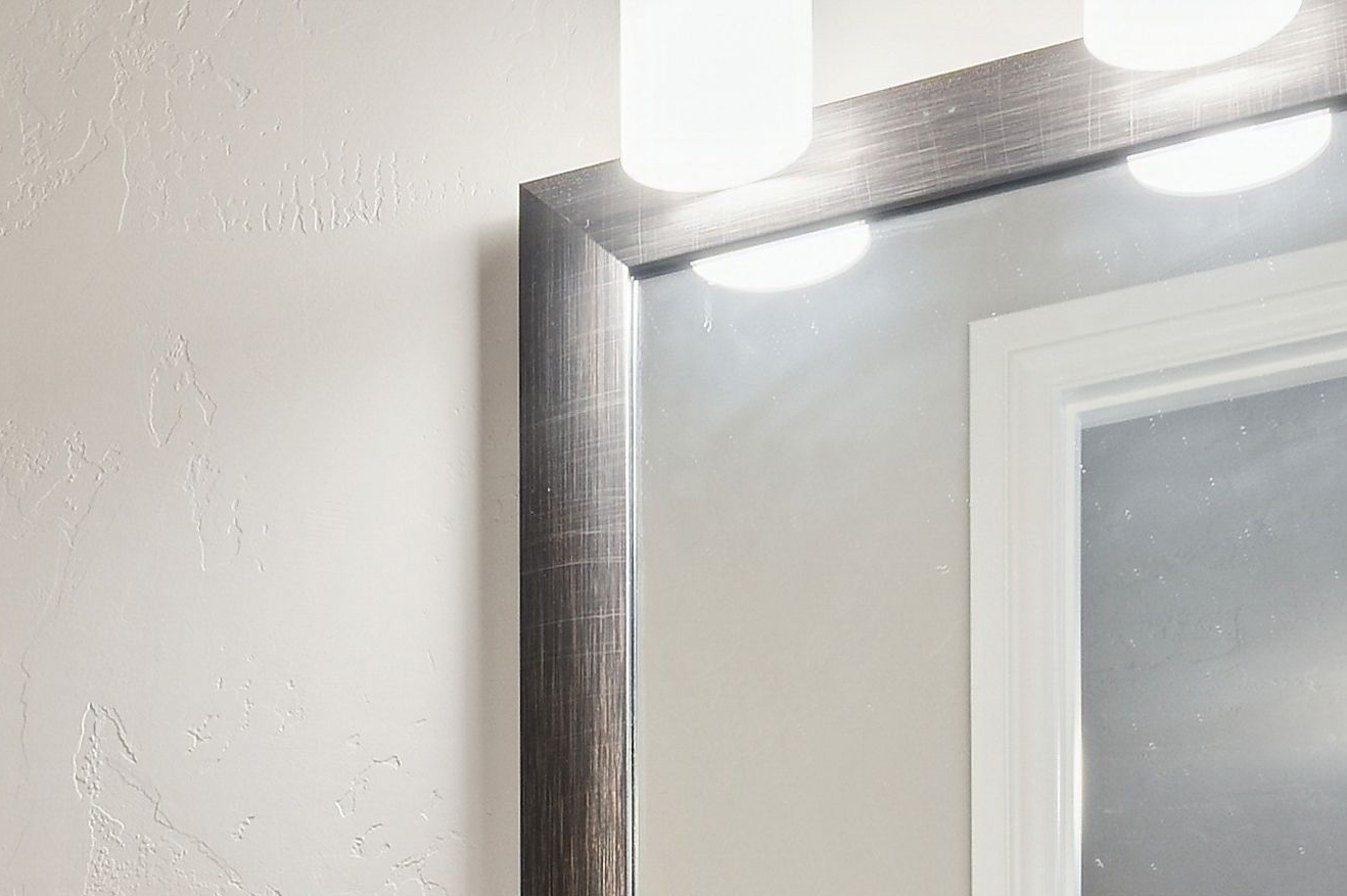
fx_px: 2917
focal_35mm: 78
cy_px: 1745
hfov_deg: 24.6
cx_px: -60
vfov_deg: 14.7
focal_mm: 17
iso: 400
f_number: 9
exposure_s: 1/13
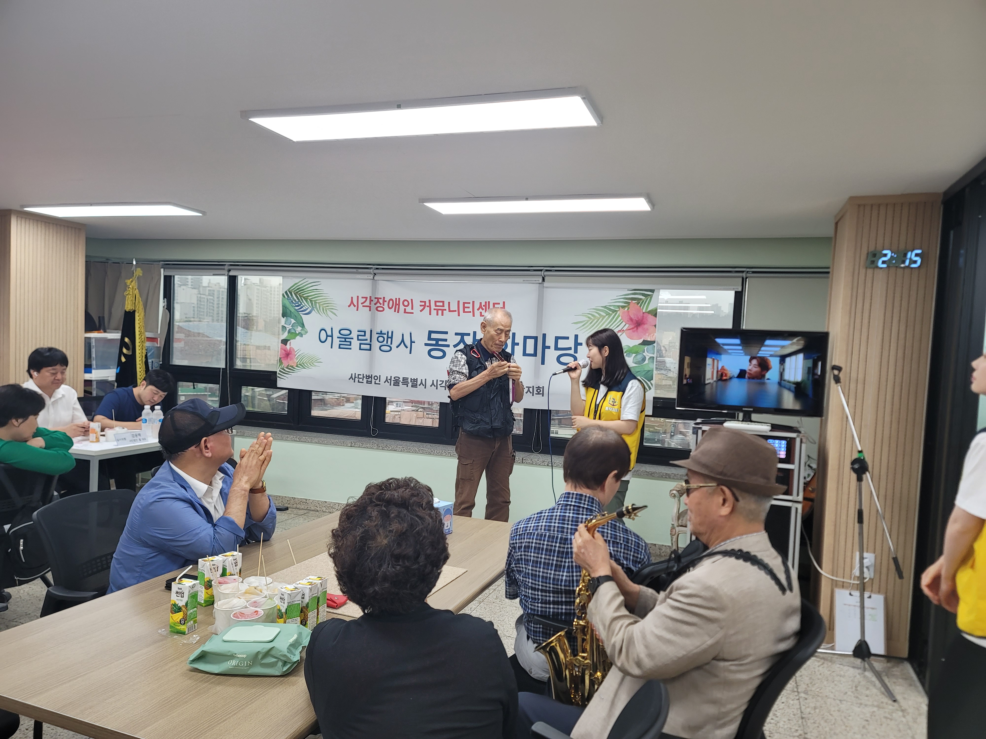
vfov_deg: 54.9
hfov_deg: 69.4
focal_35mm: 25
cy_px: 370
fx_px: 712
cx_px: 493
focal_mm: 7
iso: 125
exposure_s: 1/120
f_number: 1.8
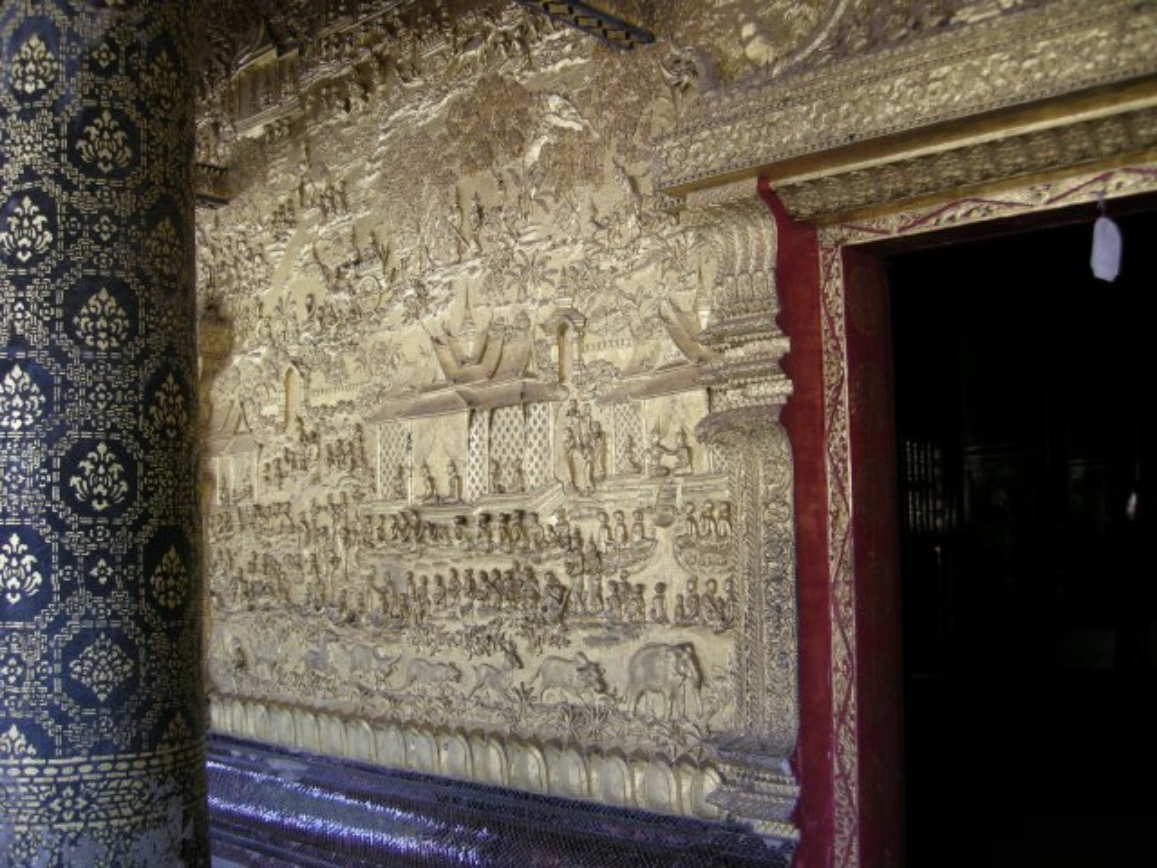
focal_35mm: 36
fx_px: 1203
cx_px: 578
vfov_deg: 39.7
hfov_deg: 51.4
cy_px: 434
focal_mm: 7.5
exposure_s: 1/29.3
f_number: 2.7
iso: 64
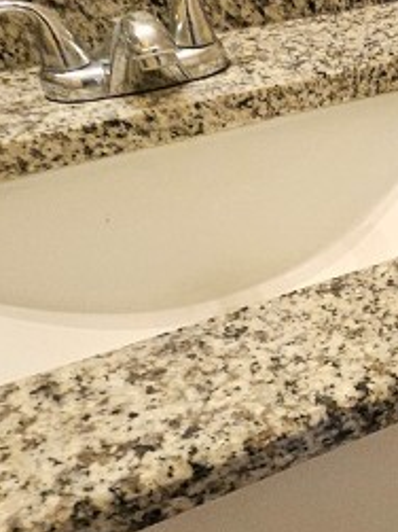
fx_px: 813
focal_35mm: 53
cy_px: 386
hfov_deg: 22.7
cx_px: 589
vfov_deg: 35.5
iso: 320
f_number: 2.2
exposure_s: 1/40
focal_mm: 1.7
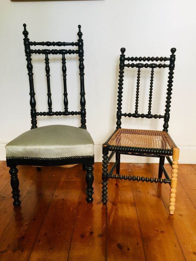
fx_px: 219
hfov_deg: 48.2
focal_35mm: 29
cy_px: 130
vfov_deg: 61.7
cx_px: 98
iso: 40
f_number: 2.2
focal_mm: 4.15
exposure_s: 1/17
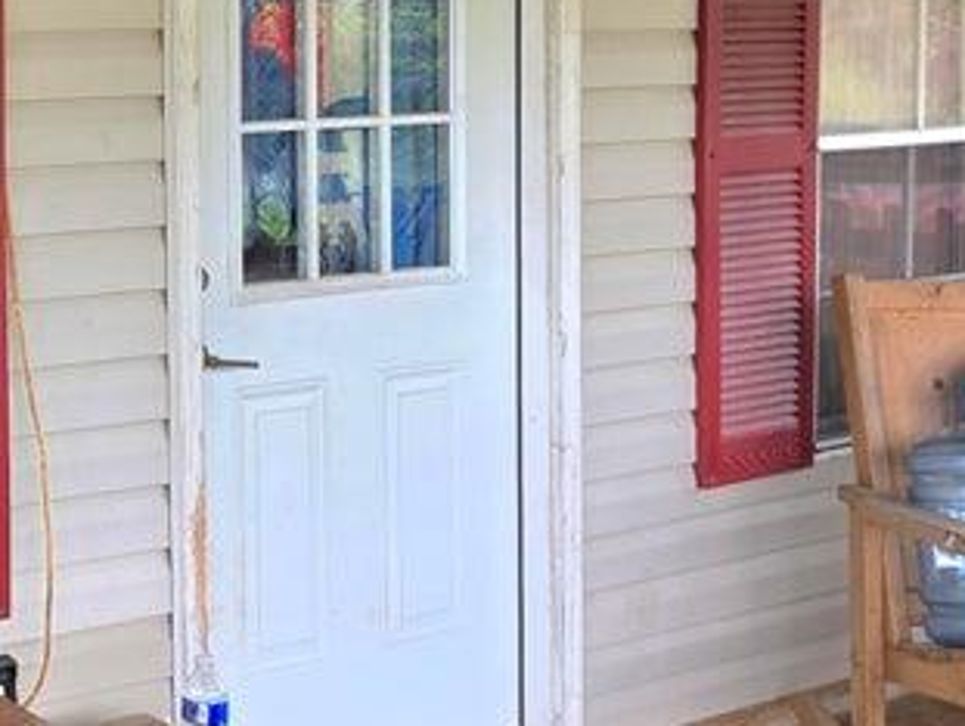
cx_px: -216
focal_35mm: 63
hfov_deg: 26.9
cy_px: 133
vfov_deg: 23.0
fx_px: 1758
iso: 50
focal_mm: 6.3
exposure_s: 1/182
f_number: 1.7
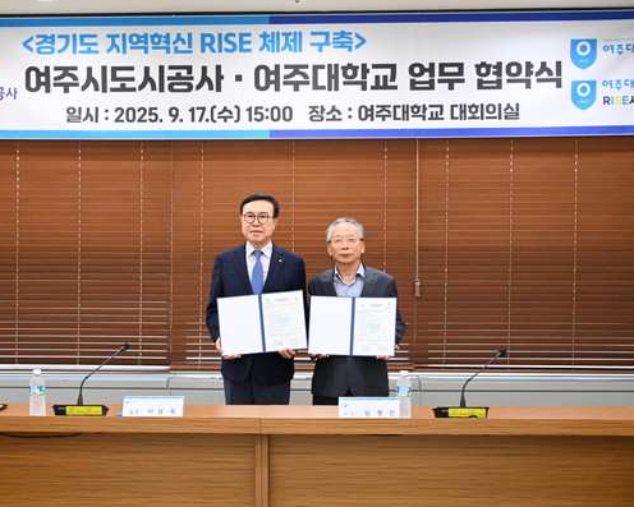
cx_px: 290
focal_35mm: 67
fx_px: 1257
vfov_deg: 22.8
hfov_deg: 28.3
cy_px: 253
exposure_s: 1/200
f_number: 4
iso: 4000
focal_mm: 59
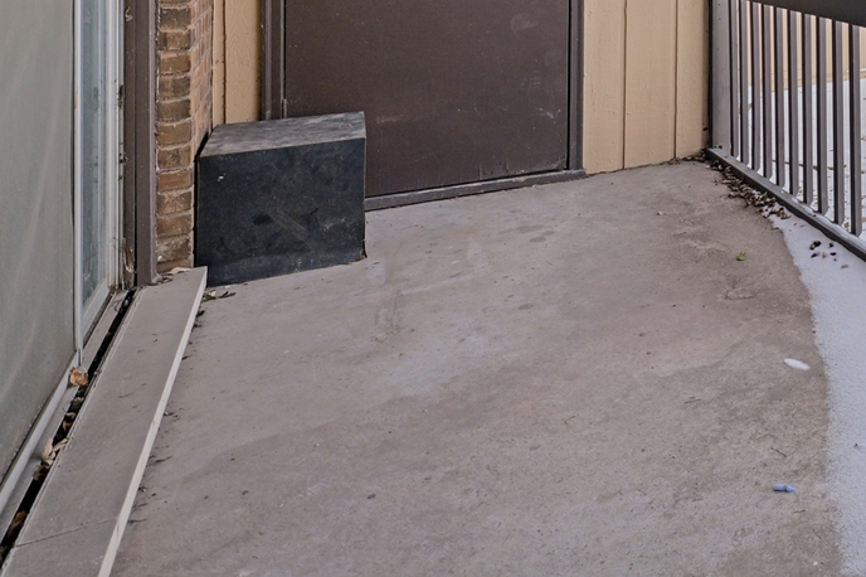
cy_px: -93
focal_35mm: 33
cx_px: 980
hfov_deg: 42.8
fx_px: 793
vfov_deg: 33.5
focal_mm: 14
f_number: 4
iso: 100
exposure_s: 1/200
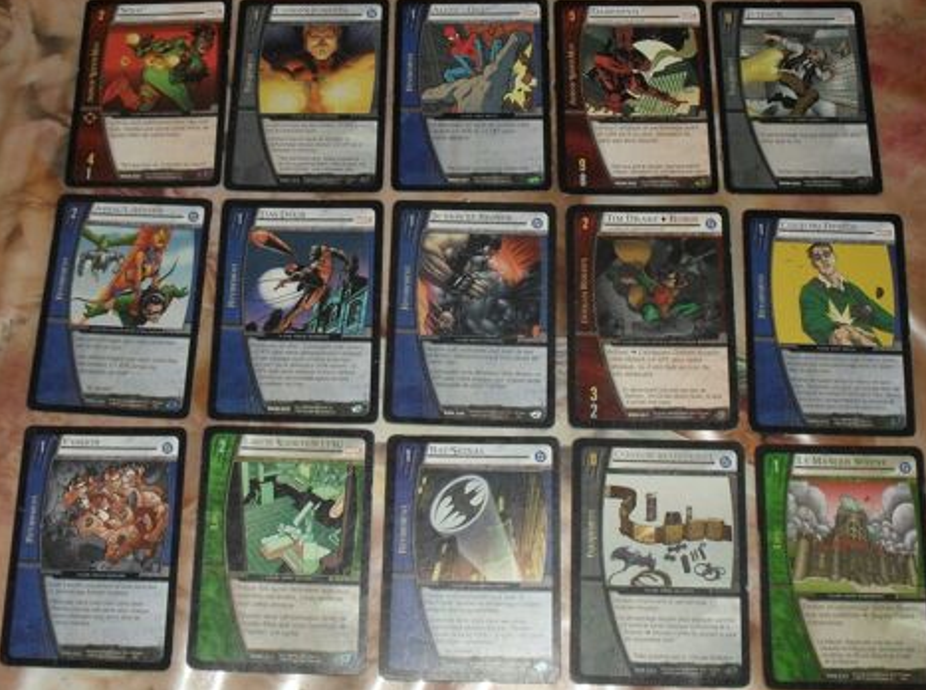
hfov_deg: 51.5
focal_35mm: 36
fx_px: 961
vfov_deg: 39.5
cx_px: 470
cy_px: 341
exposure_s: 1/45
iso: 100
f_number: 8.4
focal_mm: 6.3
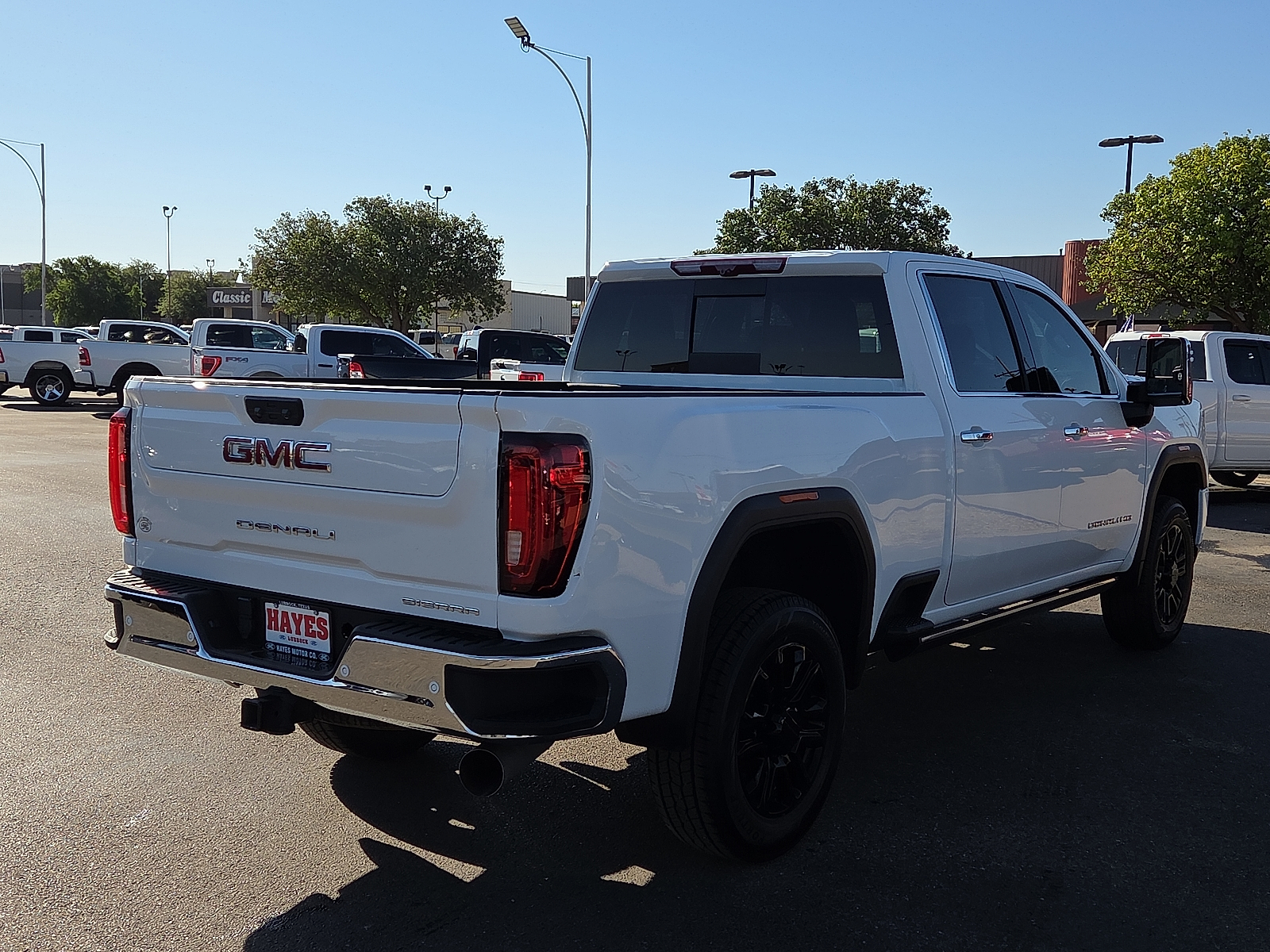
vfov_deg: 38.7
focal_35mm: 37
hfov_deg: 50.1
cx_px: 635
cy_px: 476
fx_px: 1357
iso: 76
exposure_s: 1/10000
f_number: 1.8
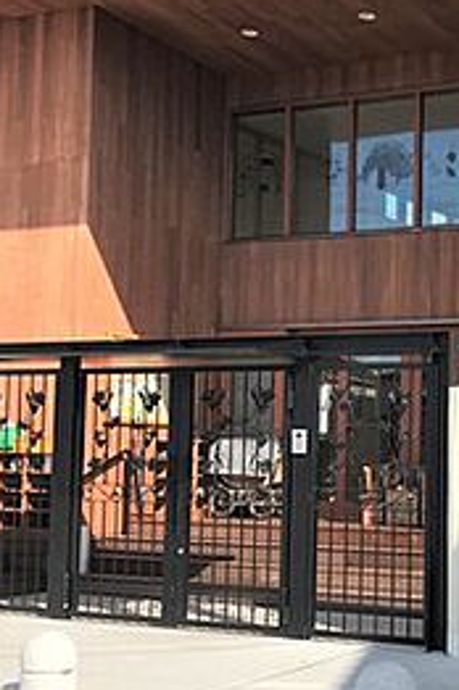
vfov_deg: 29.3
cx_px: 417
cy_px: 346
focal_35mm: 69
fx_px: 1323
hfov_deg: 19.3
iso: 20
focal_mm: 3.99
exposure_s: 1/2283
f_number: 1.8
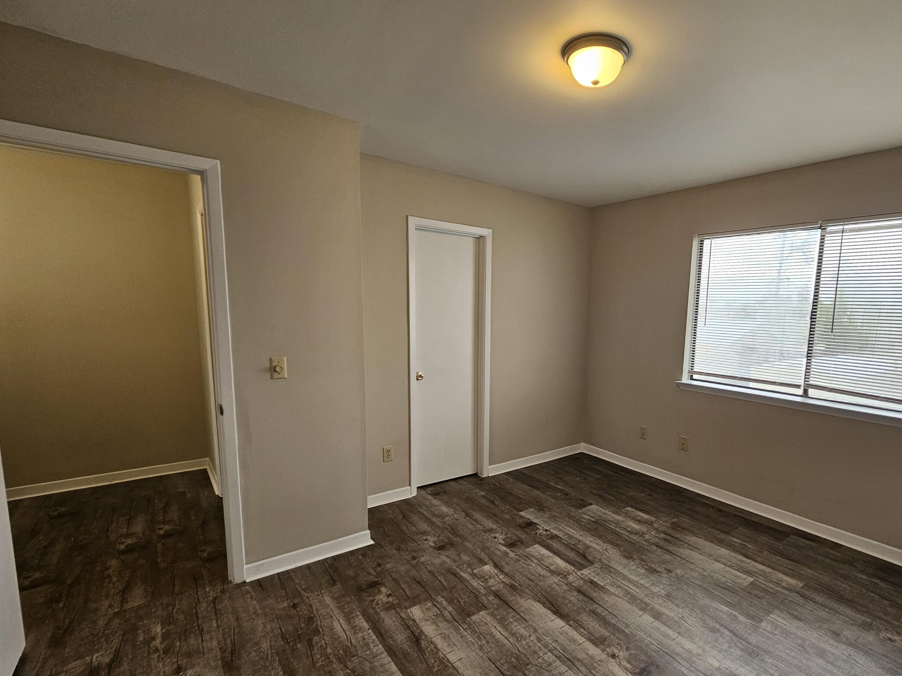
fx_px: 417
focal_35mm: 16
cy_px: 369
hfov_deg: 93.2
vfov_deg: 77.9
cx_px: 545
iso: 125
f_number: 2.2
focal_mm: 2.2
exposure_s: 1/60
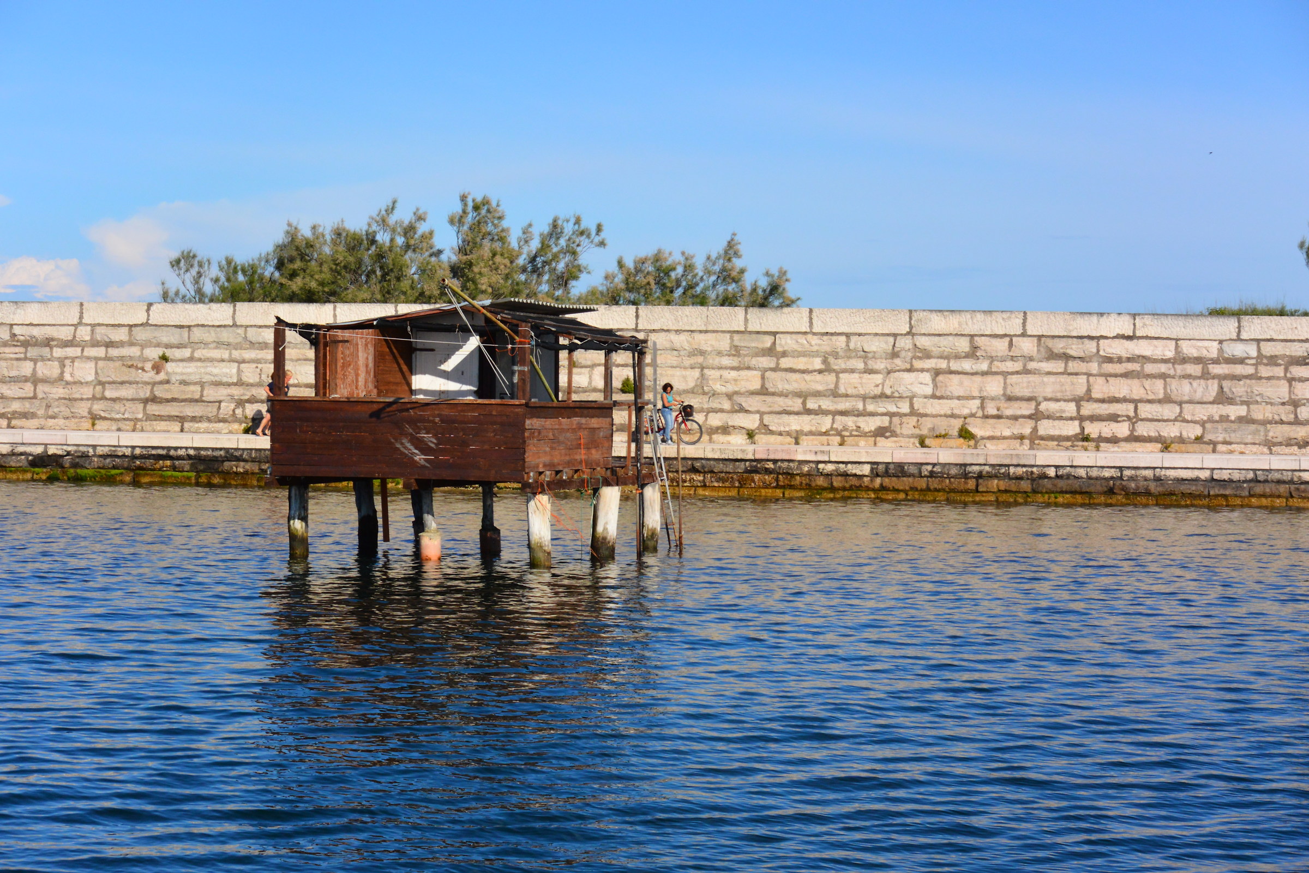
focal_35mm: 81
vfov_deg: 16.9
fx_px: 2945
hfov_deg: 25.1
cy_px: 436
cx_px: 654
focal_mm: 30
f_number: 8
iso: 160
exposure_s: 1/800
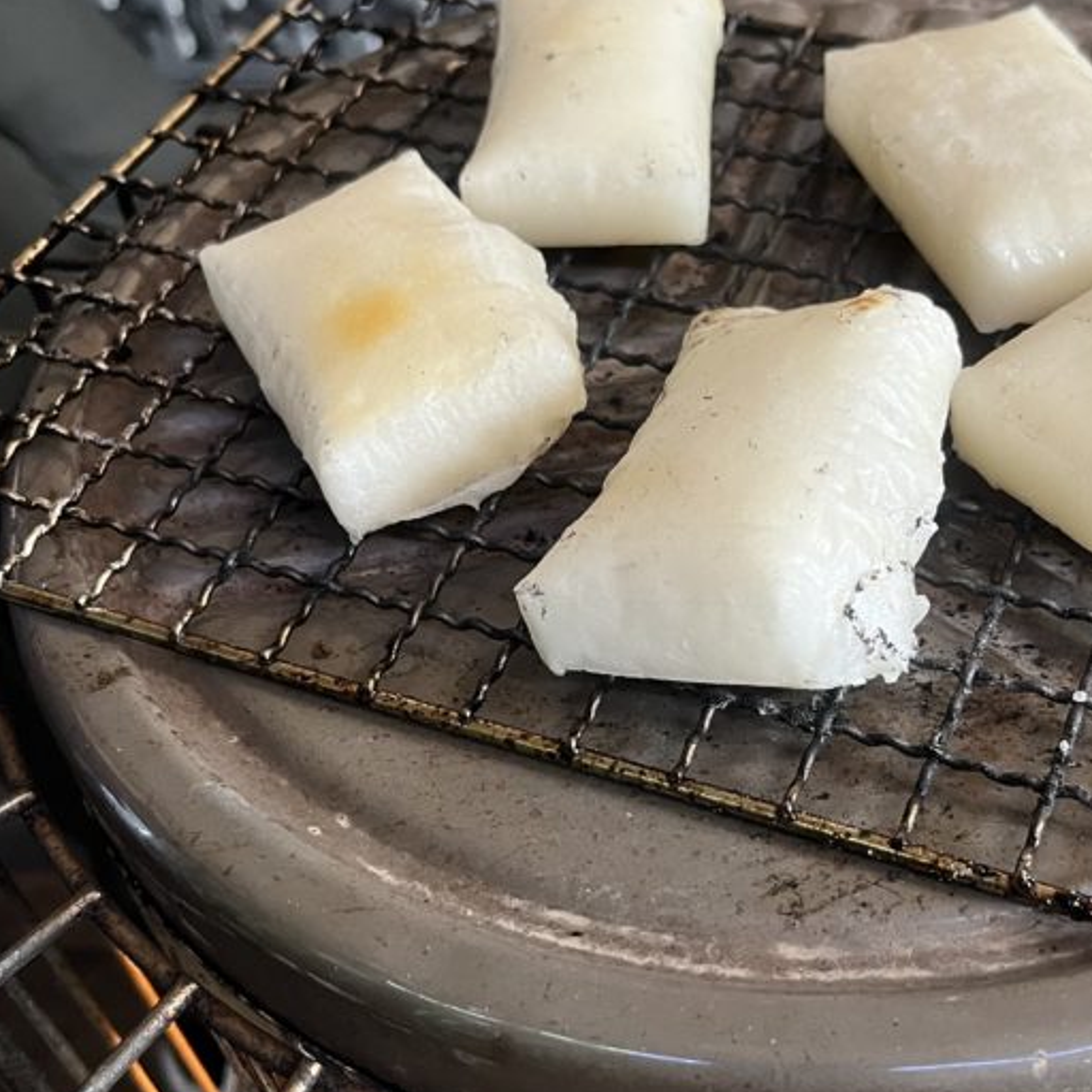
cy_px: 676
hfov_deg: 36.4
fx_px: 1642
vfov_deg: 36.6
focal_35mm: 46
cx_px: 732
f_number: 1.6
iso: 200
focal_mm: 5.1
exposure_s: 1/60
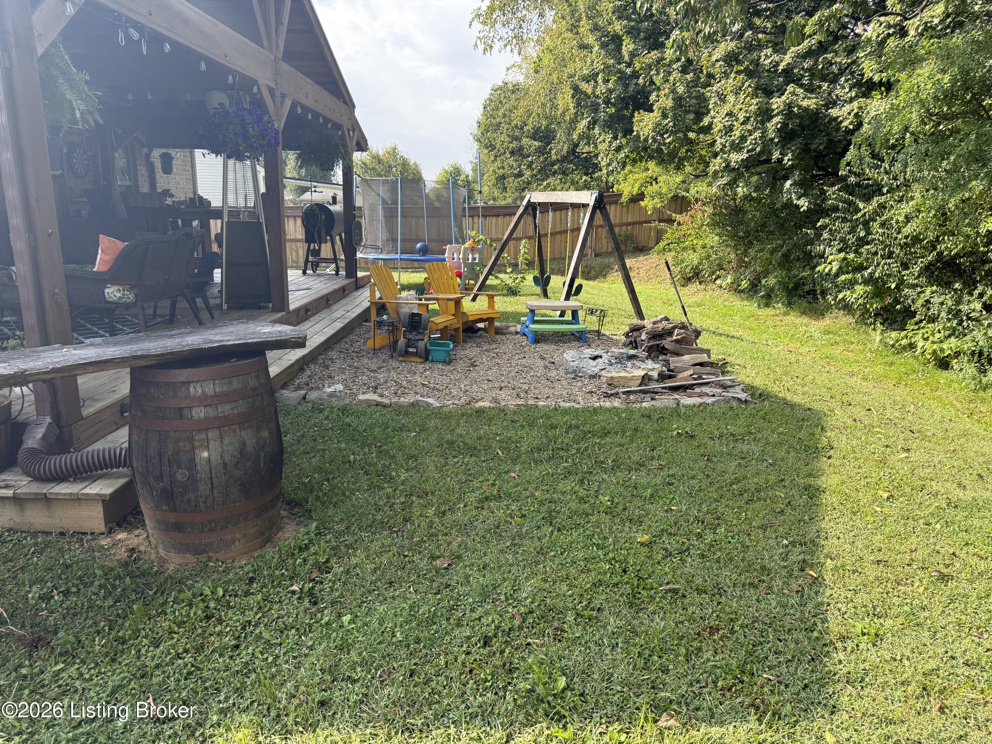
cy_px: 372
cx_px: 496
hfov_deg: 71.6
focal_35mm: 24
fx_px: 688
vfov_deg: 56.8
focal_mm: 6.76
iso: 100
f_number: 1.78
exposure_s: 1/1314
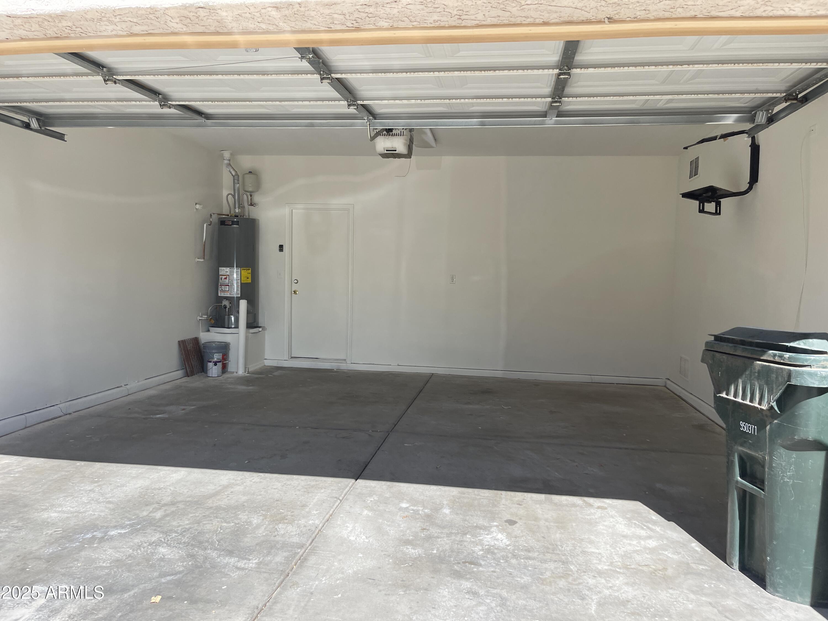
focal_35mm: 26
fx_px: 622
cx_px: 414
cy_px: 310
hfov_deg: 67.3
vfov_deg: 53.1
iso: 32
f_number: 1.6
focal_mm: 5.1
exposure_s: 1/1767
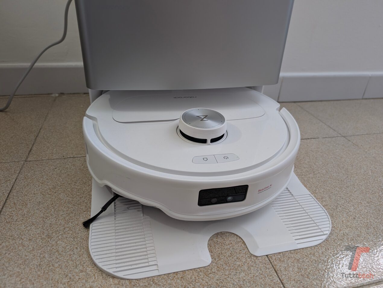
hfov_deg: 71.5
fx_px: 266
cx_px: 192
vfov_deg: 56.9
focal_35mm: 24
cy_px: 144
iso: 196
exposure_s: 1/23.8
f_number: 1.68
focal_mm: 6.9
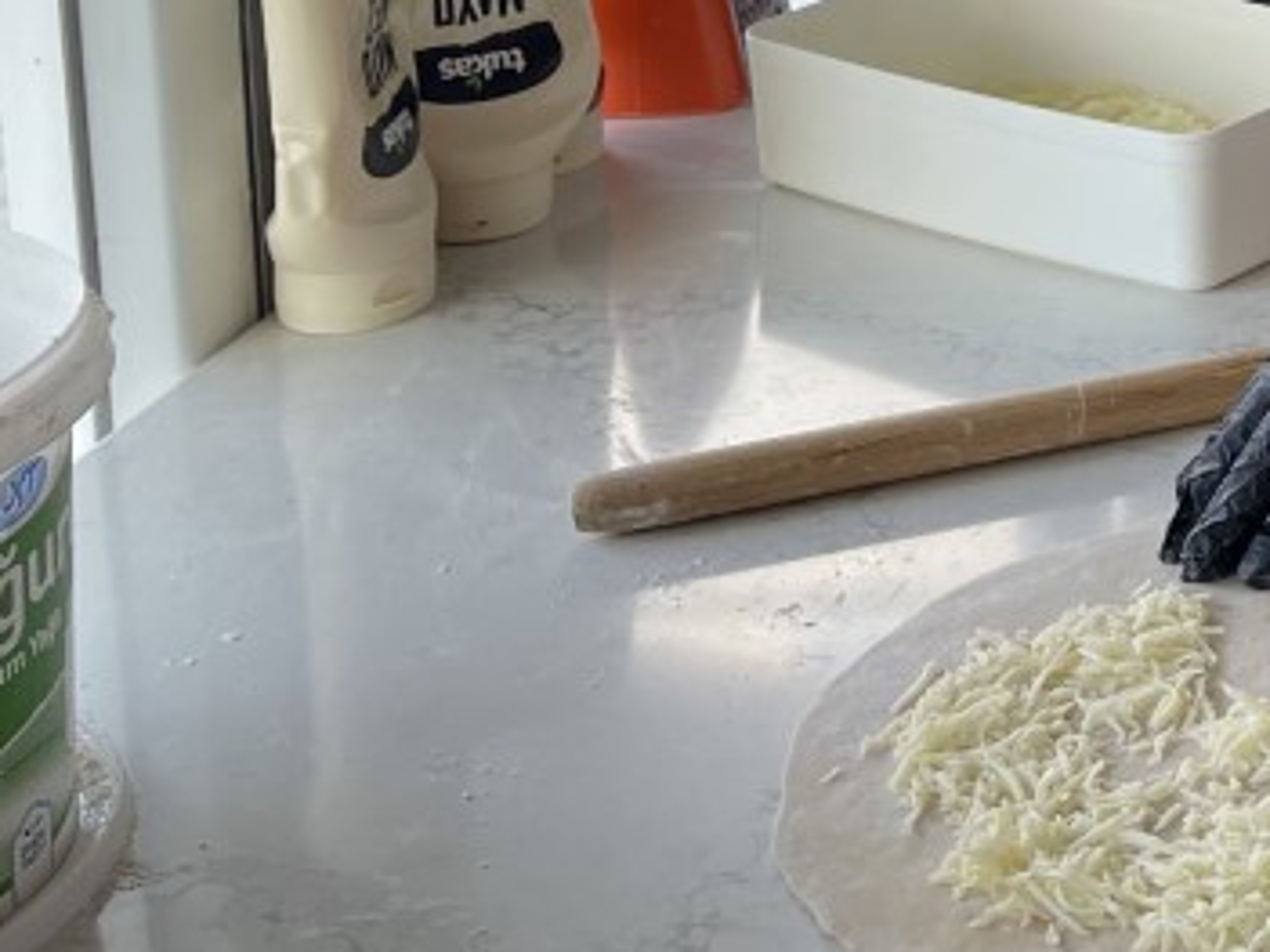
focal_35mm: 73
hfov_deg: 23.1
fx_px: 2677
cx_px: 1733
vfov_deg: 18.3
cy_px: -405
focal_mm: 5.1
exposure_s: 1/121
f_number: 1.6
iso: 100
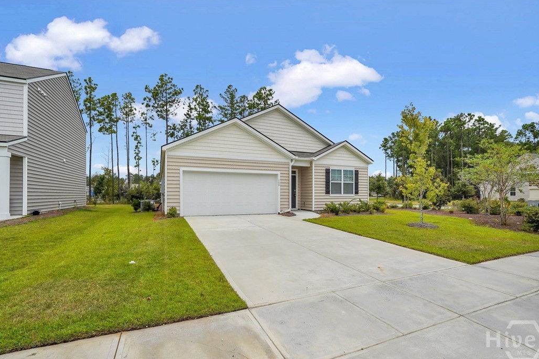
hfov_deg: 93.3
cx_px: 268
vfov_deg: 70.4
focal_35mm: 17
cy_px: 188
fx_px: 254
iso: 320
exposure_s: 1/640
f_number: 9
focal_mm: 16
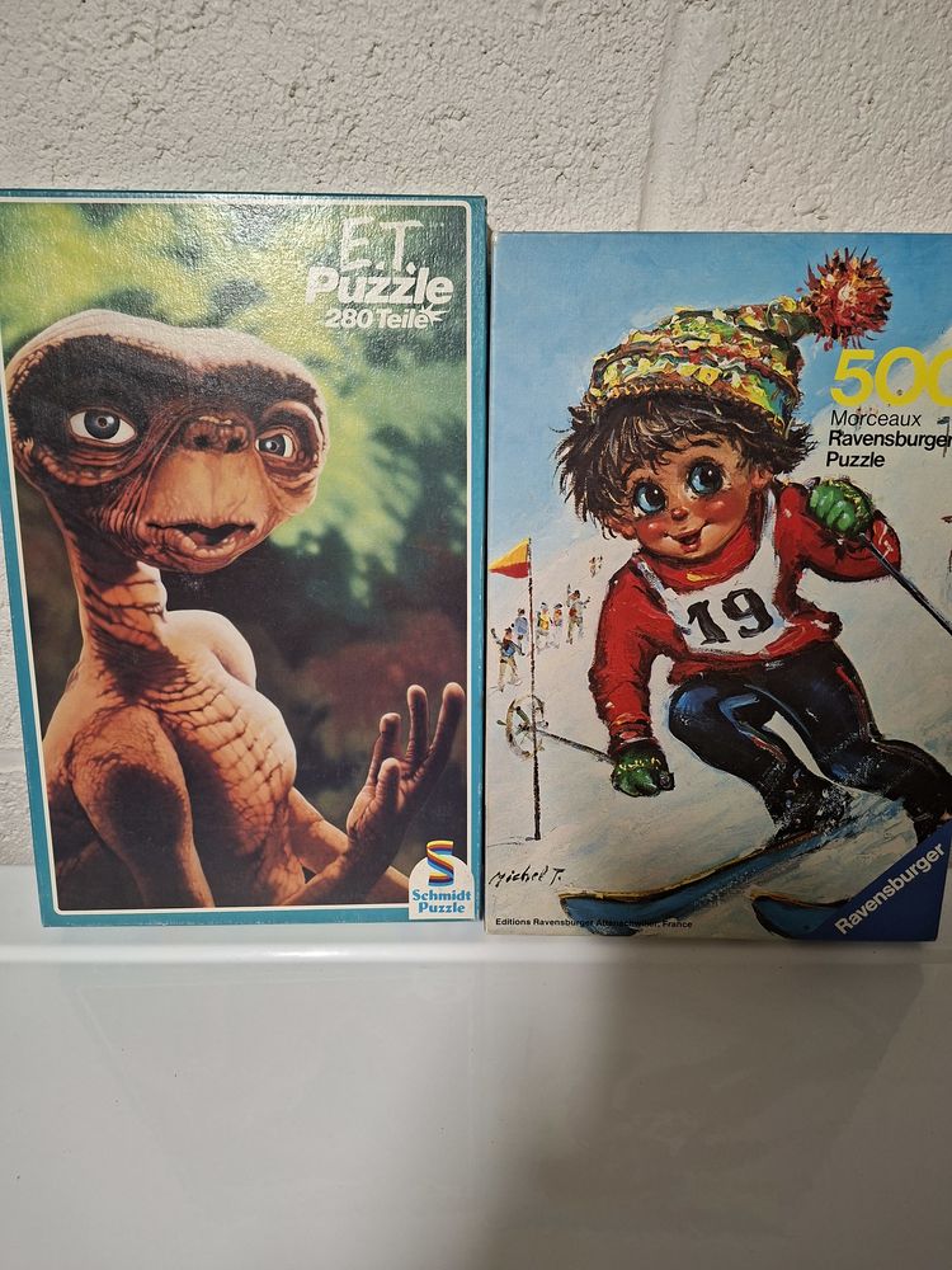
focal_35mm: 23
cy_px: 635
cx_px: 476
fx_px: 843
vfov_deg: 73.9
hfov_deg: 58.9
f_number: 1.8
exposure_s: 1/50
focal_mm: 5.54
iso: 320
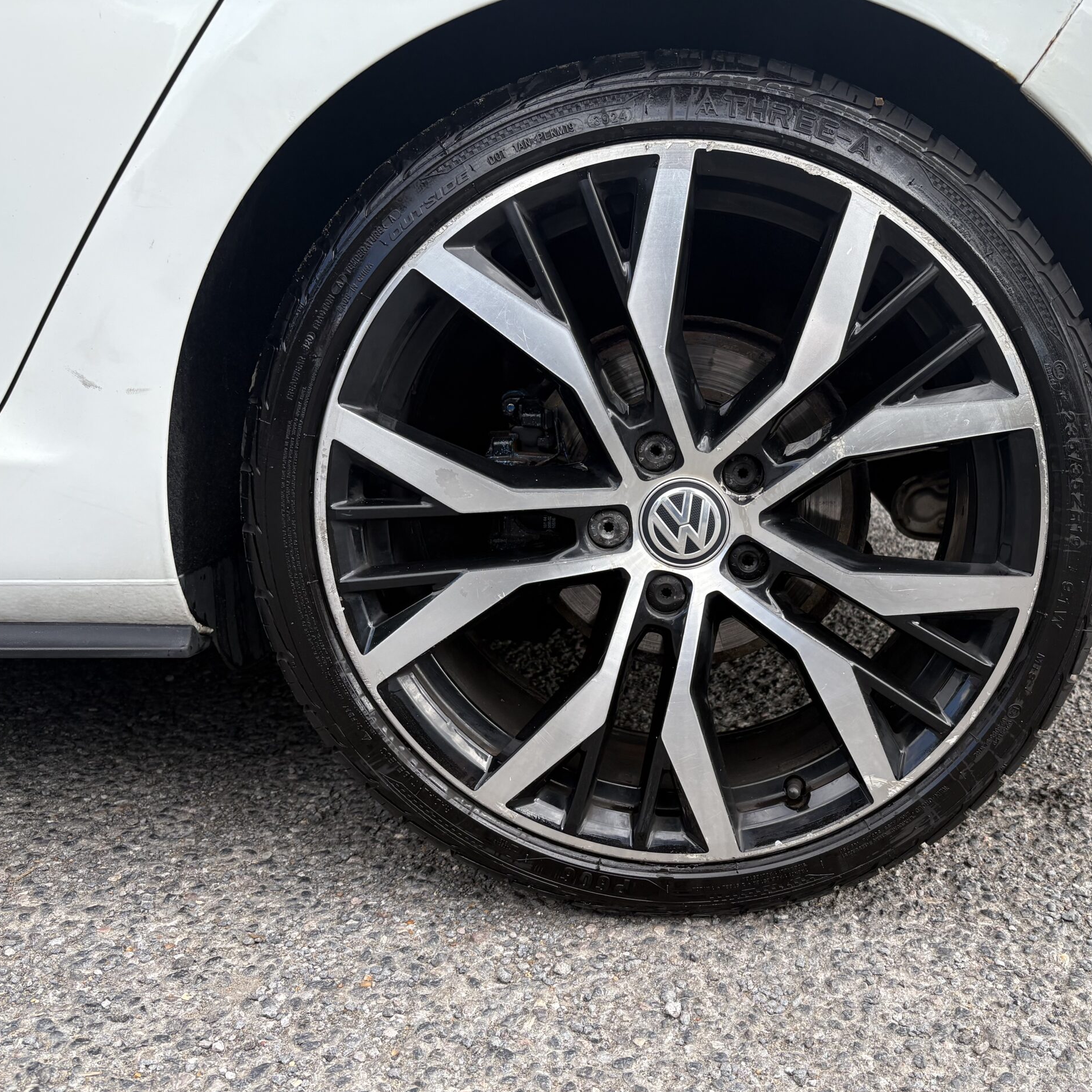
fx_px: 1106
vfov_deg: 52.5
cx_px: 702
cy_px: 551
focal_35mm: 31
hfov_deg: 51.8
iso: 64
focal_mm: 5.96
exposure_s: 1/920
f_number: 1.6
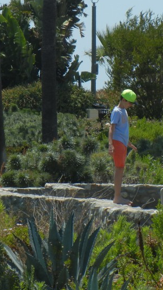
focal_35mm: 357
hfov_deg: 3.4
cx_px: 113
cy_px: 149
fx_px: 2743
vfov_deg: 6.0
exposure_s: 1/317
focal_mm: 31.4
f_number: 9.2
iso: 160
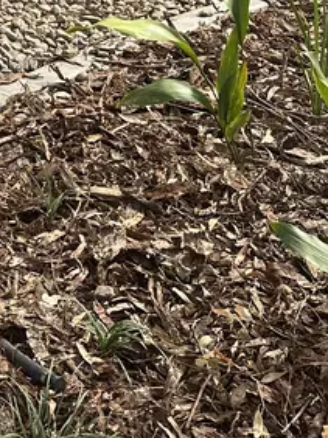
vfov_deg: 17.7
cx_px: -183
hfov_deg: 14.8
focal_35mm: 92
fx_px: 1164
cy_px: -323
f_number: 1.78
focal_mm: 6.86
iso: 80
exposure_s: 1/718
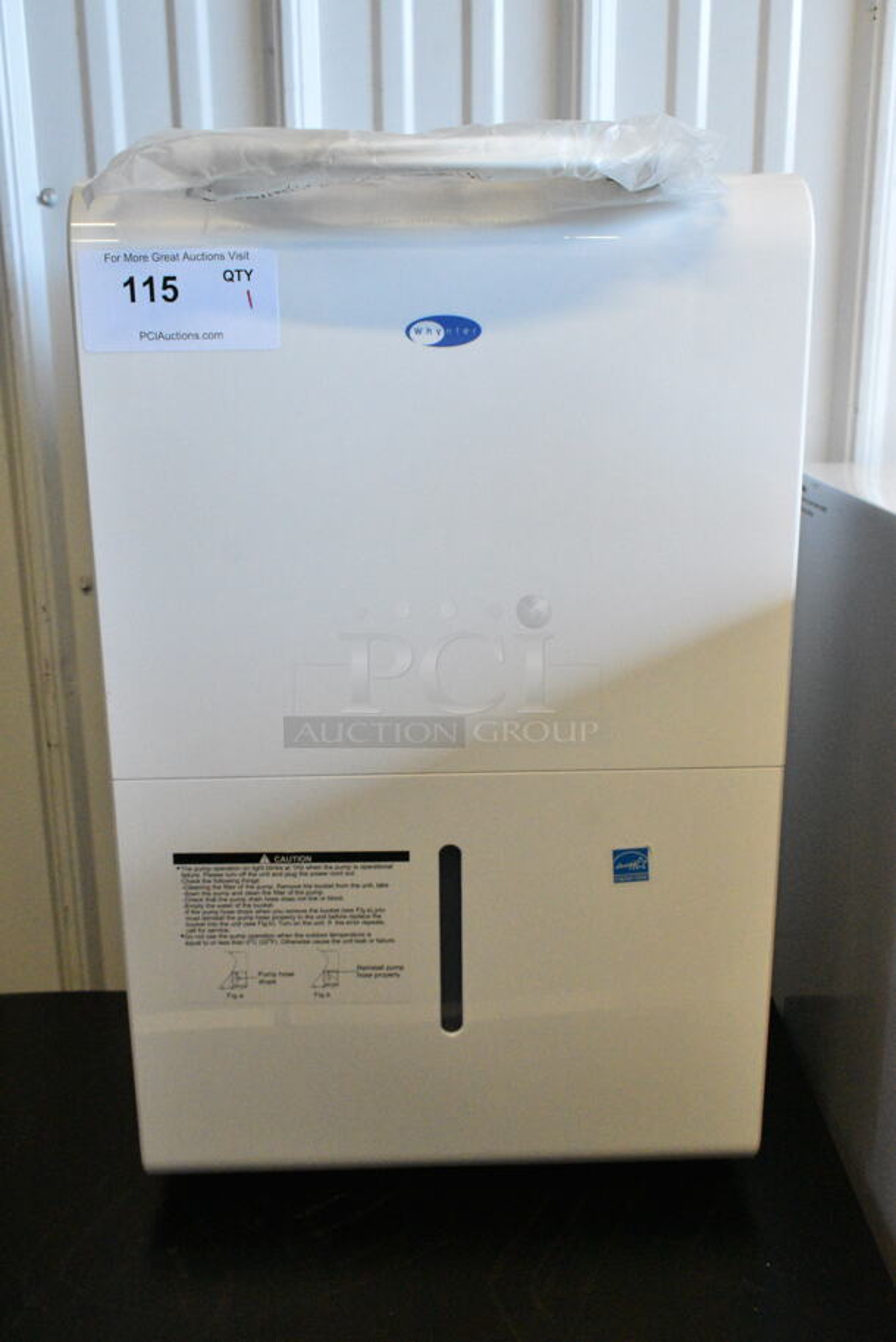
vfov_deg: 53.1
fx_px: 1342
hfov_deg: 36.9
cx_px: 448
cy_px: 671
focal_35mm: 36
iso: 6400
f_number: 9
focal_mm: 24
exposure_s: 1/320
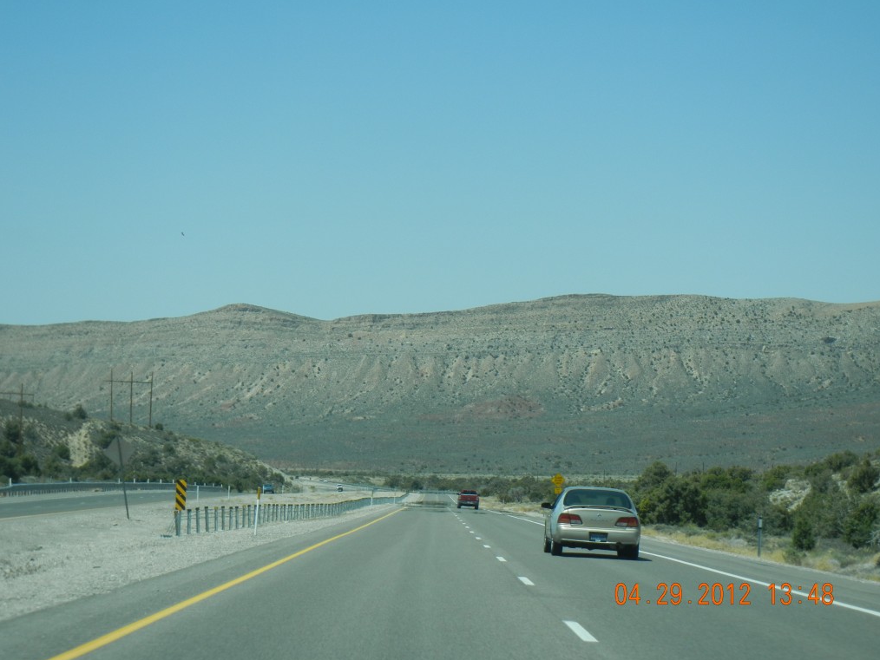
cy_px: 330
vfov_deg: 14.4
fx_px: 2619
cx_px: 443
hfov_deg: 19.1
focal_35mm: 103
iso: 160
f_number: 9
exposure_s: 1/252
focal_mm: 18.3
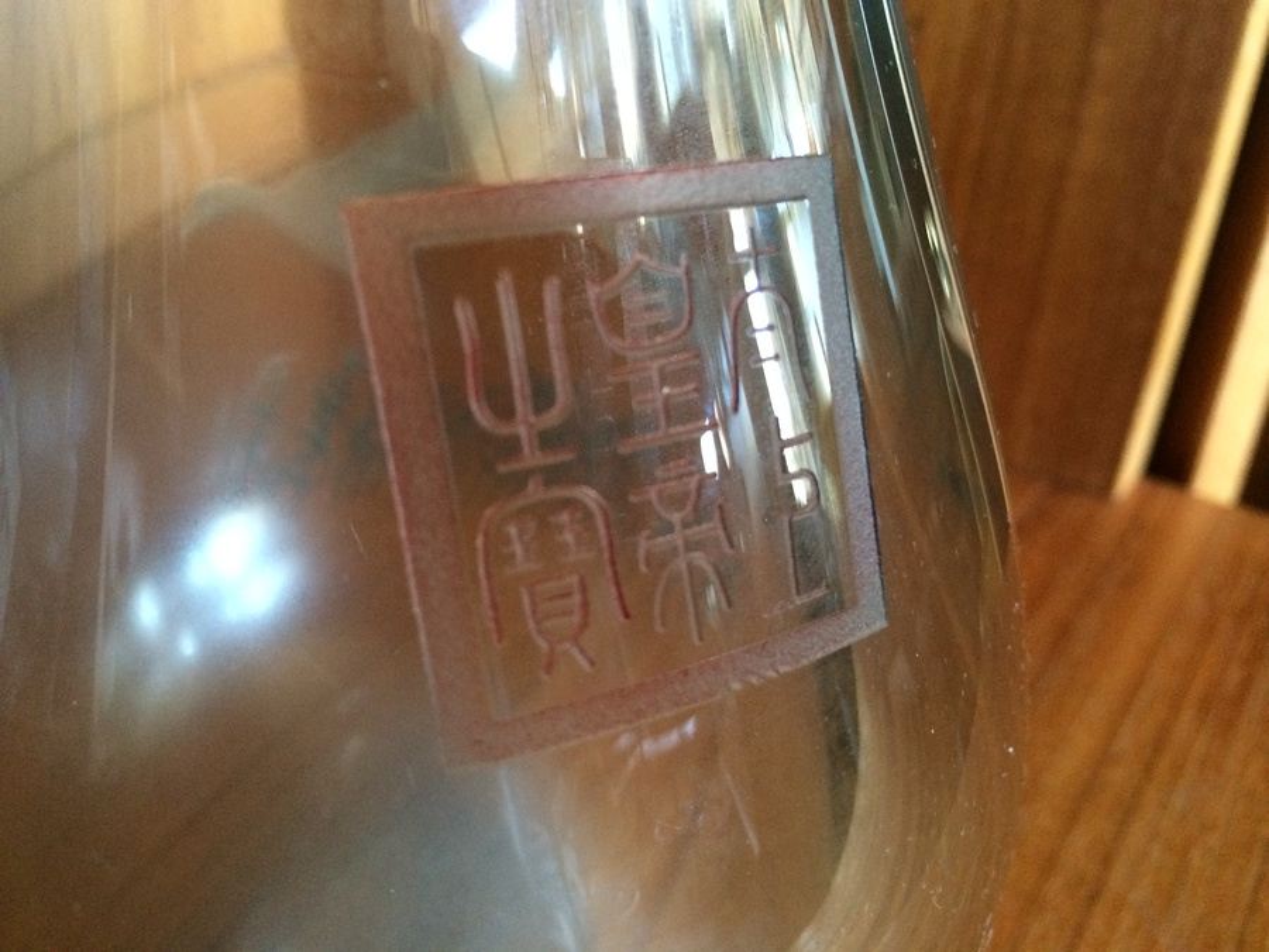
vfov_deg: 46.8
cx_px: 634
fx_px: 1100
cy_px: 476
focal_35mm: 30
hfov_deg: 60.0
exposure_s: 1/15
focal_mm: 4.12
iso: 320
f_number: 2.2
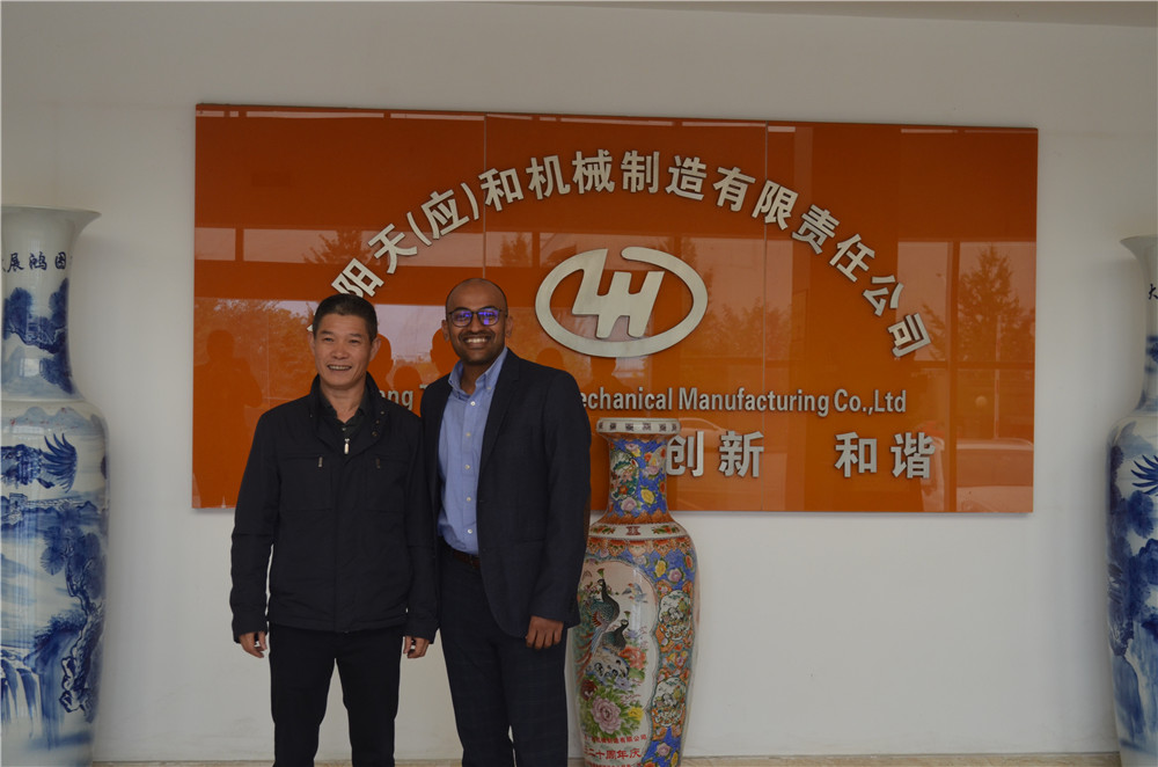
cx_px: 579
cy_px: 384
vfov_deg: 25.6
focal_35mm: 52
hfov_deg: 37.9
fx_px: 1685
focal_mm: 35
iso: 500
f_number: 5
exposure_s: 1/60
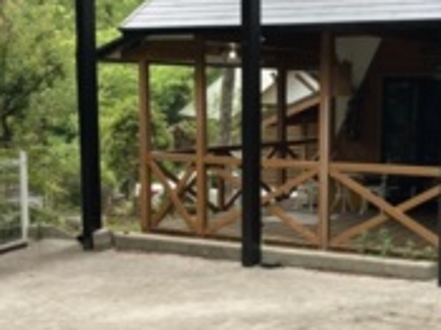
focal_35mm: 72
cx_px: 305
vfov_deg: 20.4
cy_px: 217
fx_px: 917
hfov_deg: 26.8
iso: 20
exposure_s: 1/241
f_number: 1.8
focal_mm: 3.99
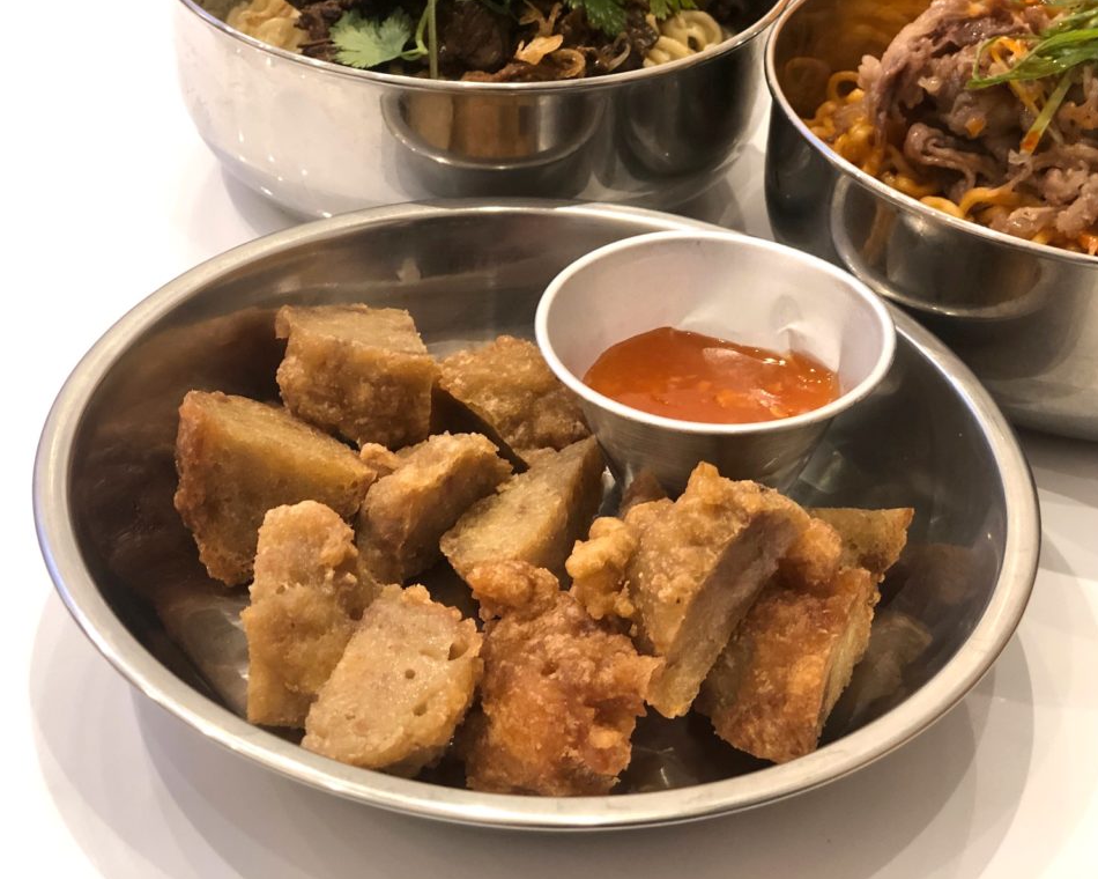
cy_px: 440
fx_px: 1950
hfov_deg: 31.5
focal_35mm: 60
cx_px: 539
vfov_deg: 25.4
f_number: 2.8
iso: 250
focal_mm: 6.6
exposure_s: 1/35
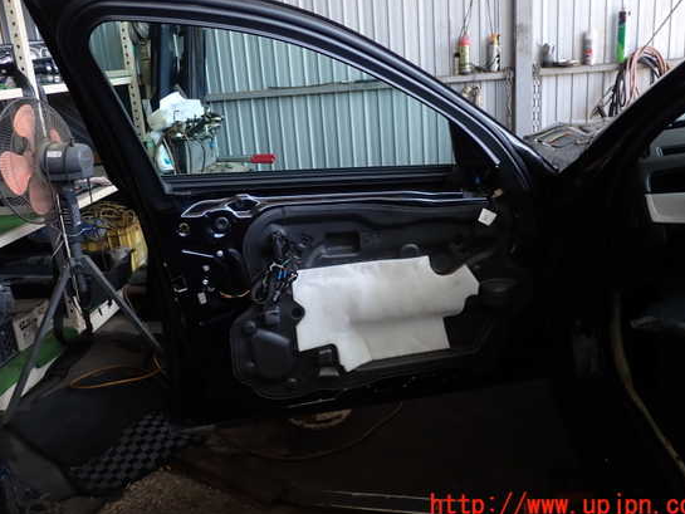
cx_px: 337
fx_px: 653
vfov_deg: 42.9
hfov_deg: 55.3
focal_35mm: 33
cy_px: 239
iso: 100
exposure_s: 1/100
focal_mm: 5.4
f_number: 2.3
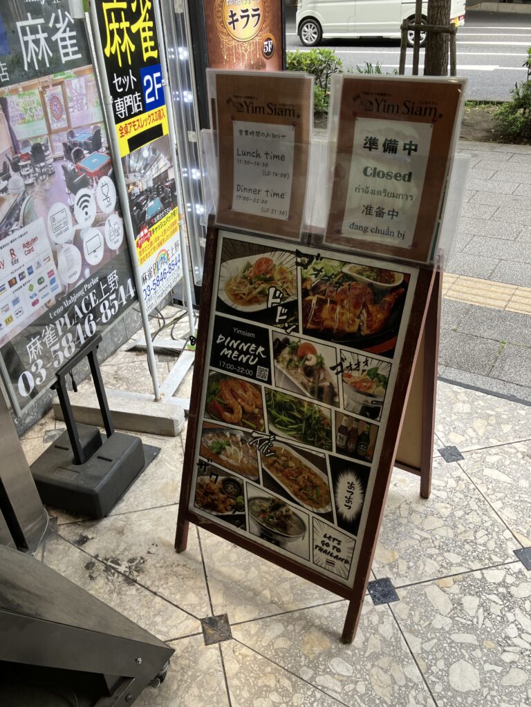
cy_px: 354
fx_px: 573
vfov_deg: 63.4
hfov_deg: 49.7
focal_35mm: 28
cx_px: 266
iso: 25
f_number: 1.8
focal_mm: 3.99
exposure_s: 1/111
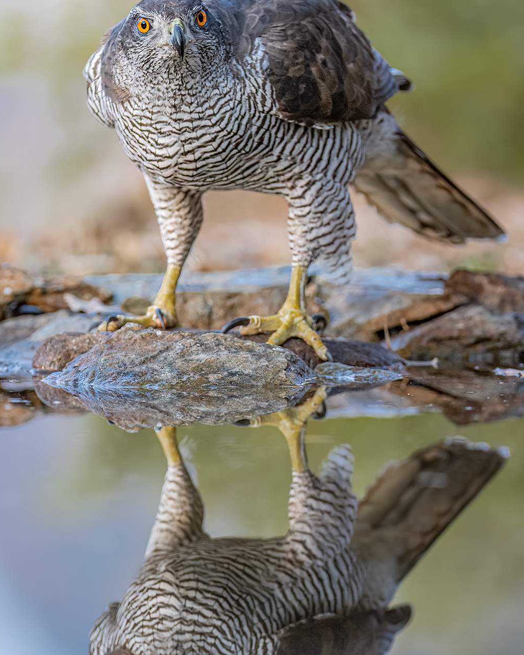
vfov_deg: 5.7
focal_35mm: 342
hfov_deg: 4.5
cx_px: 259
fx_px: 6627
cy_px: 348
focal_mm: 240
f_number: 4.5
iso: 1000
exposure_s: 1/1000
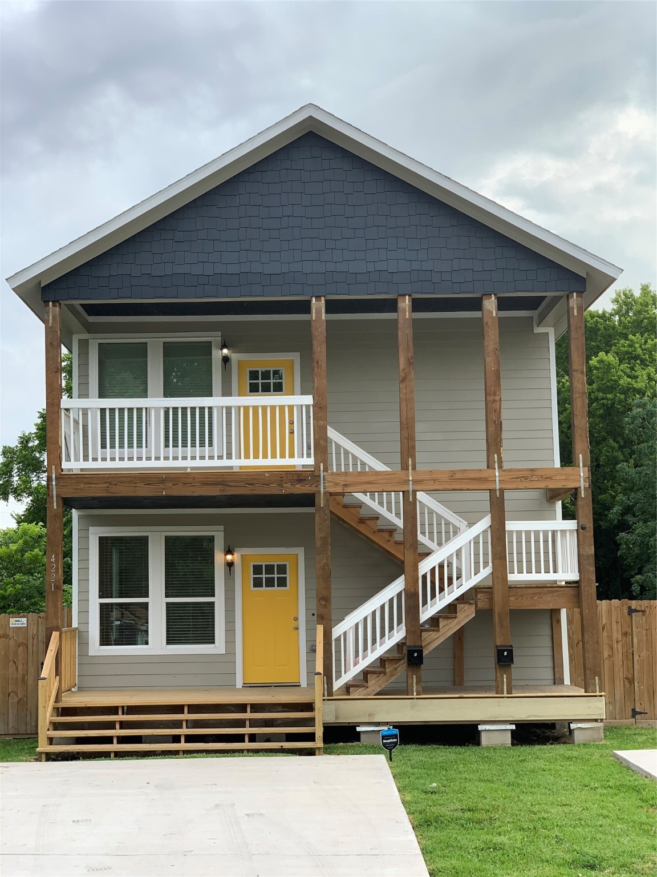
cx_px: 328
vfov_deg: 36.8
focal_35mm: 52
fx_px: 1316
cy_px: 438
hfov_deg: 28.0
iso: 16
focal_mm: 6
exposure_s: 1/164
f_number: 2.4
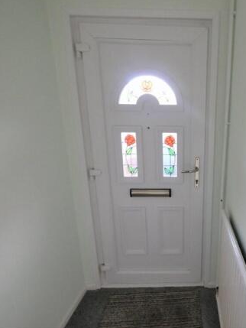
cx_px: 196
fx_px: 180
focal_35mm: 19
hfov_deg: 62.9
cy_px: 163
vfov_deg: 84.6
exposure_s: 1/25
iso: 3200
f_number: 4
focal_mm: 7
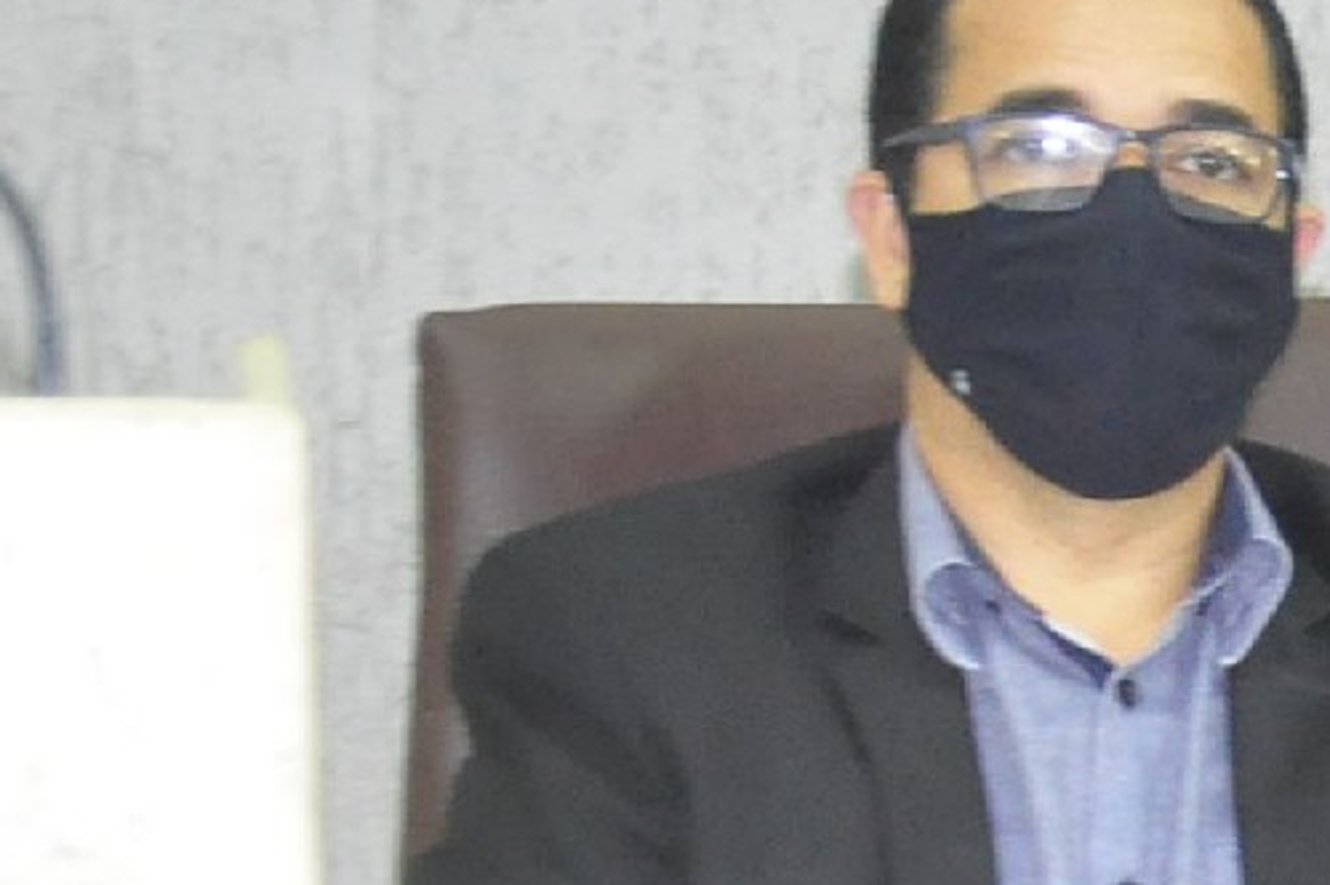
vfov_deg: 4.0
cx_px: 2833
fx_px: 12774
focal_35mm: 346
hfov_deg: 5.8
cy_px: 1146
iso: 2000
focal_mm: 48
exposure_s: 1/60
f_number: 5.6
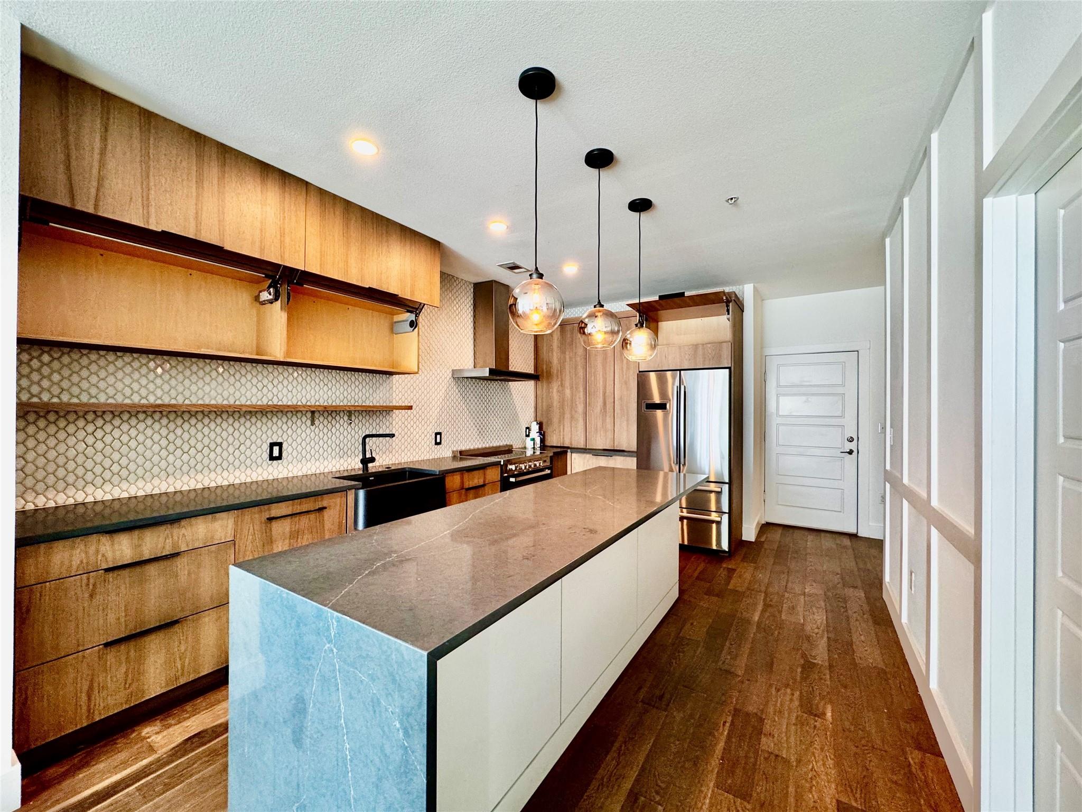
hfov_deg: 102.1
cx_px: 541
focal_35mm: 14
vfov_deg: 85.7
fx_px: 438
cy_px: 406
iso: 160
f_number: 2.2
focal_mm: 2.22
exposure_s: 1/62
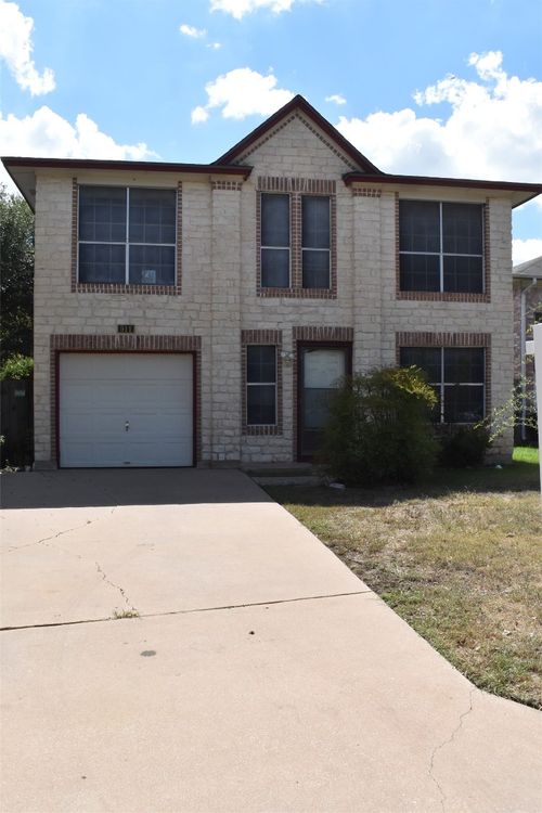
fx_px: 711
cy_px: 406
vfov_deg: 59.5
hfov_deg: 41.7
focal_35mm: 32
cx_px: 271
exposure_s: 1/800
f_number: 14
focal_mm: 21
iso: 1000
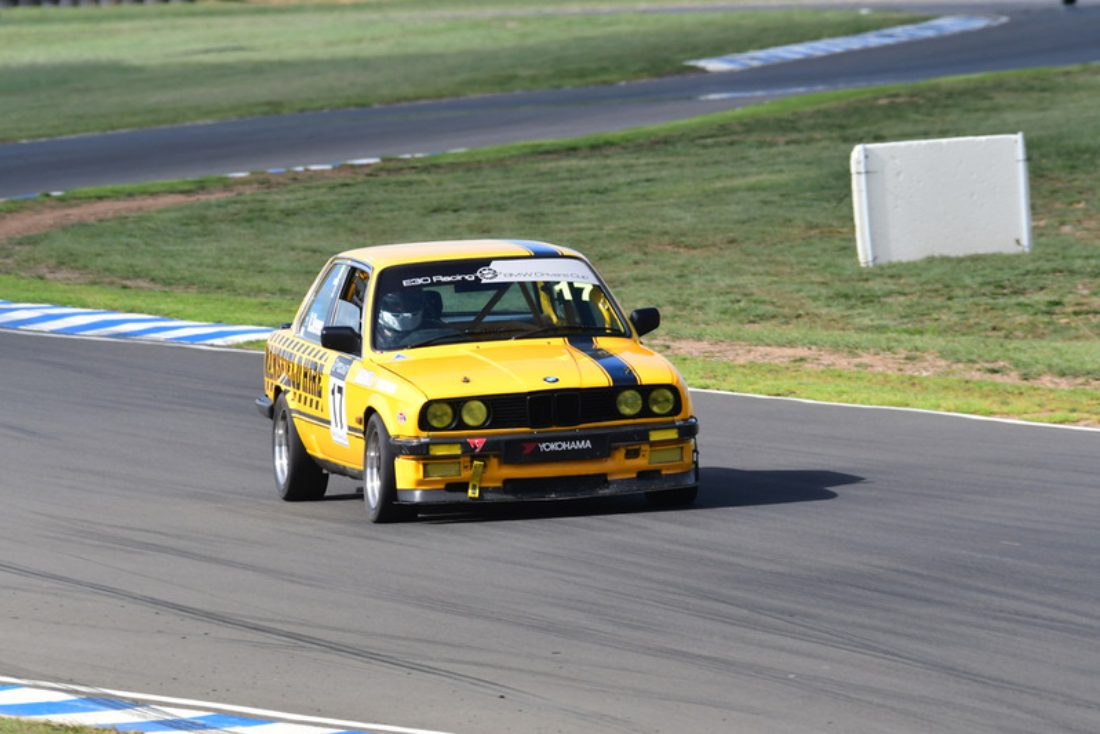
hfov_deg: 3.1
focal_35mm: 662
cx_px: 550
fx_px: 20226
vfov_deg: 2.1
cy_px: 367
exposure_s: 1/640
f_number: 9
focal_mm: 440
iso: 400
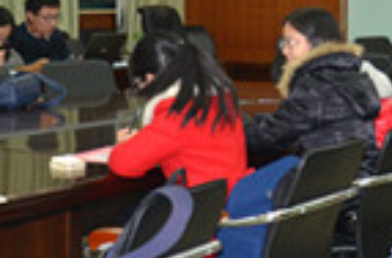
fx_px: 1377
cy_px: 23
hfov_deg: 15.6
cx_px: 477
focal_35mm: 127
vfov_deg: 10.6
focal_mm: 22
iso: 400
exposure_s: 1/60
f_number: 4
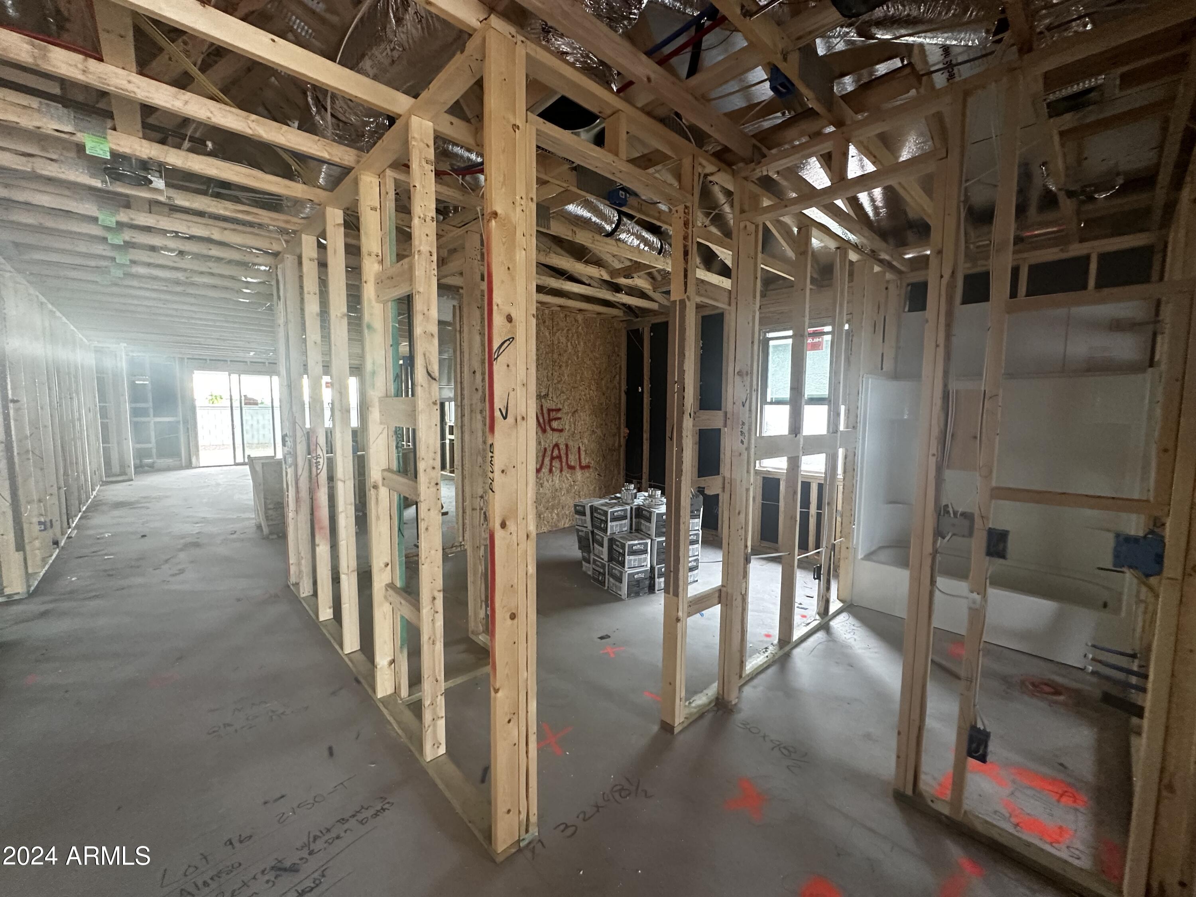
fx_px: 484
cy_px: 448
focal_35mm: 14
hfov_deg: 102.1
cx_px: 598
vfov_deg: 85.7
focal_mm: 2.22
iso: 400
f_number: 2.2
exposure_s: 1/67
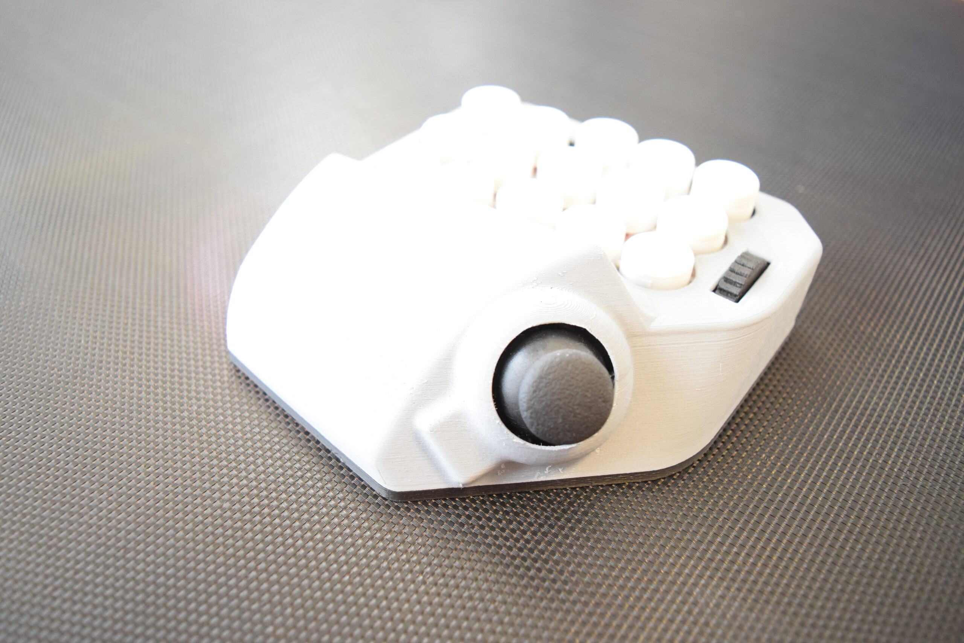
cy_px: 322
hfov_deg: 61.9
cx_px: 482
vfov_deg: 43.6
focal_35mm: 30
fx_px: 803
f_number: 3.8
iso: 2500
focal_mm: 20
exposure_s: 1/100
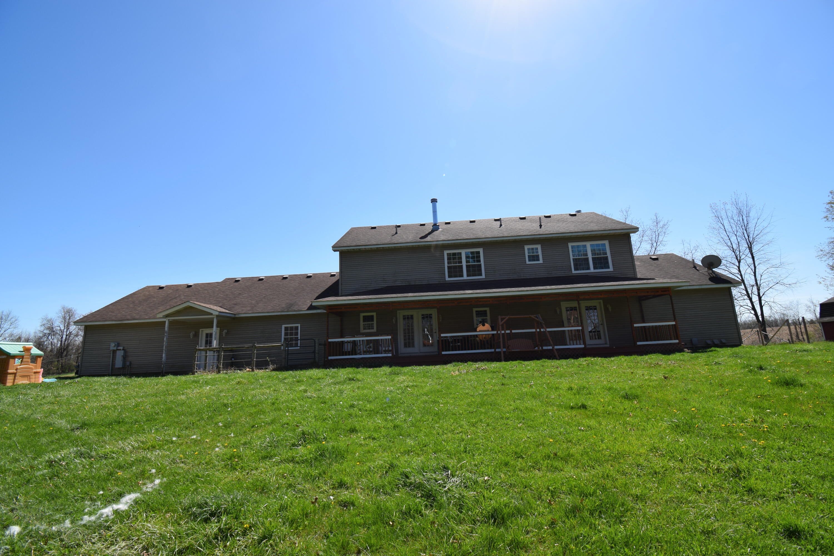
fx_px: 347
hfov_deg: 100.4
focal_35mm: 15
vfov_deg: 77.3
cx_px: 417
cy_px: 278
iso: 200
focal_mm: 10
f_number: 9
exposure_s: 1/320
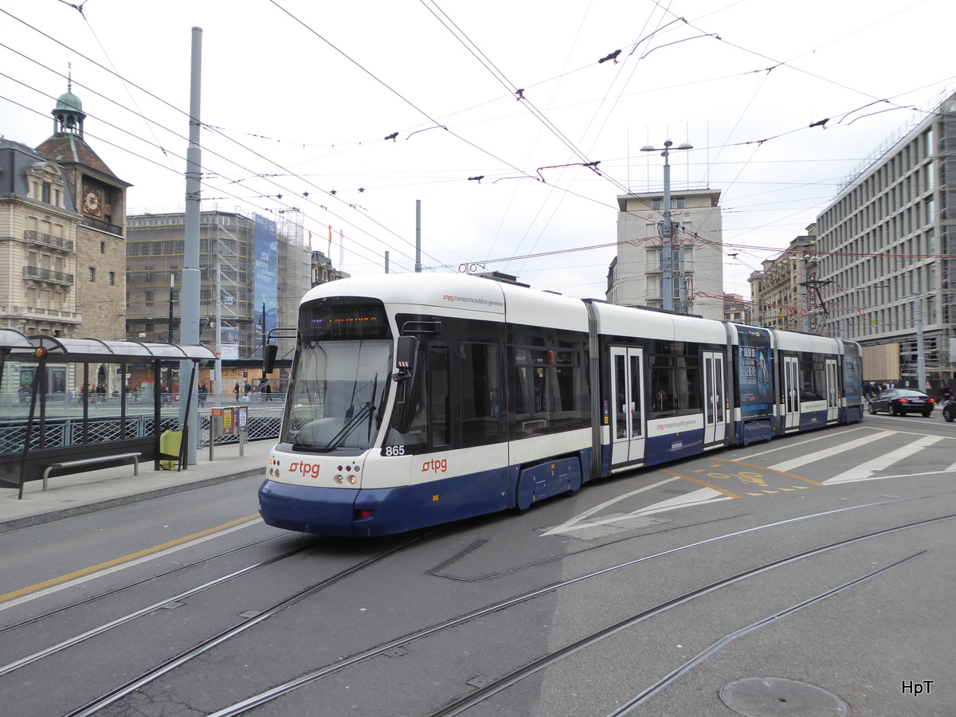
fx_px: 746
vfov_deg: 51.4
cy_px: 358
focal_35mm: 27
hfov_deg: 65.3
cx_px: 478
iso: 125
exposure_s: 1/500
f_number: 3.4
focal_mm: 4.7
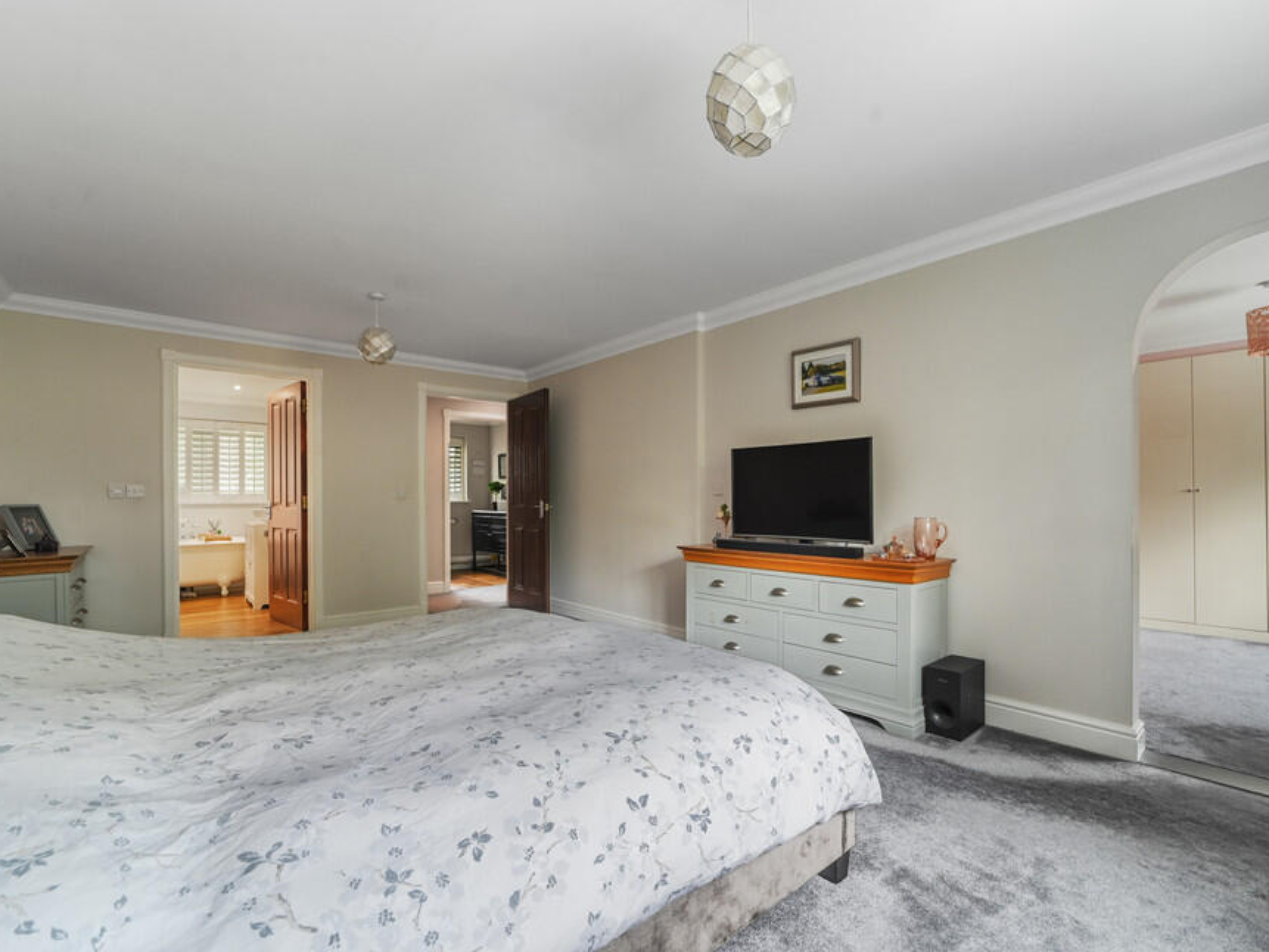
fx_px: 587
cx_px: 677
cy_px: 499
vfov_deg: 78.1
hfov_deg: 94.4
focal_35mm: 16
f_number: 8
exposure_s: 1/2.5
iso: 400
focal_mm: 14
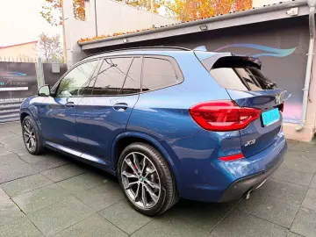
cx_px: 158
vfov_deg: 56.8
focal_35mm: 24
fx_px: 219
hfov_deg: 71.6
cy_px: 118
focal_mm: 6.76
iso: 200
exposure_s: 1/164
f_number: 1.78
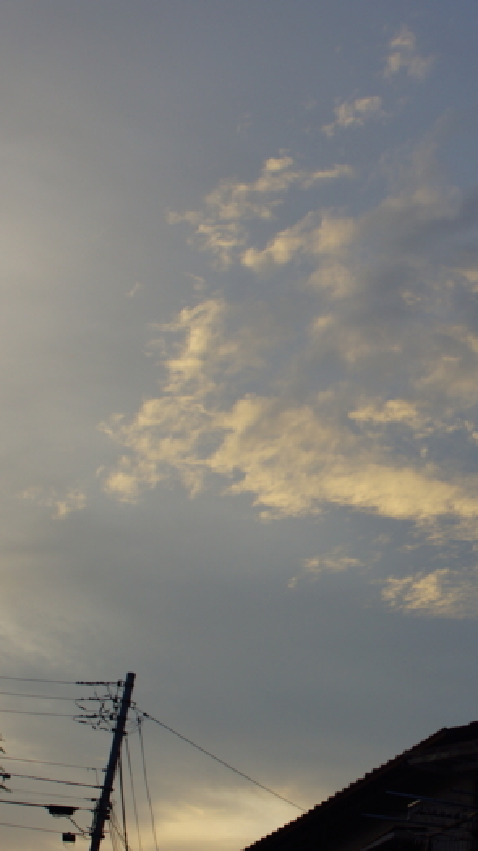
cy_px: 429
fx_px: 1511
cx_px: 468
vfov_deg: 31.4
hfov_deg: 17.6
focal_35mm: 67
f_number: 6.3
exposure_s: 1/80
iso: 100
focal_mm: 28
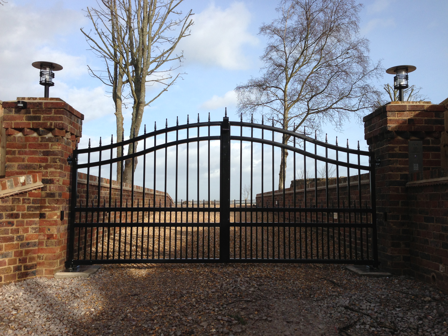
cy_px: 168
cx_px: 224
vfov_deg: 42.9
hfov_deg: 55.4
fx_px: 427
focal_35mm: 33
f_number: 2.4
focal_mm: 4.13
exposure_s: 1/968
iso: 50
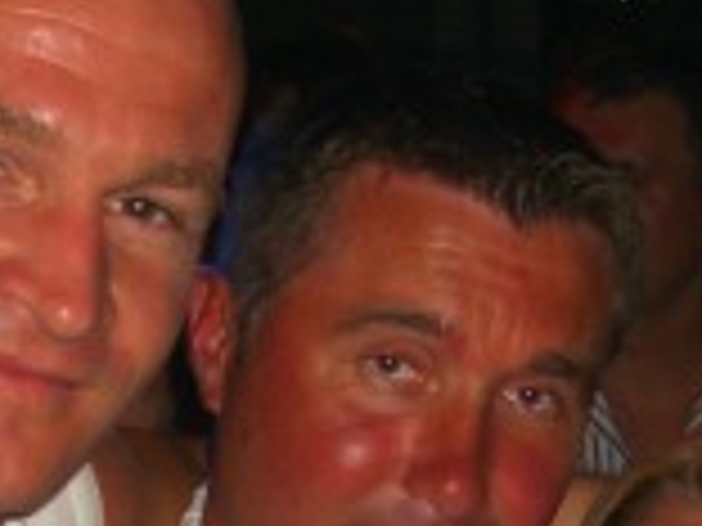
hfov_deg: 13.5
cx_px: 230
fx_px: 2961
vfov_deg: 10.0
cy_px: 611
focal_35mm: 146
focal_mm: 7.9
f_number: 2.8
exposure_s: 1/60
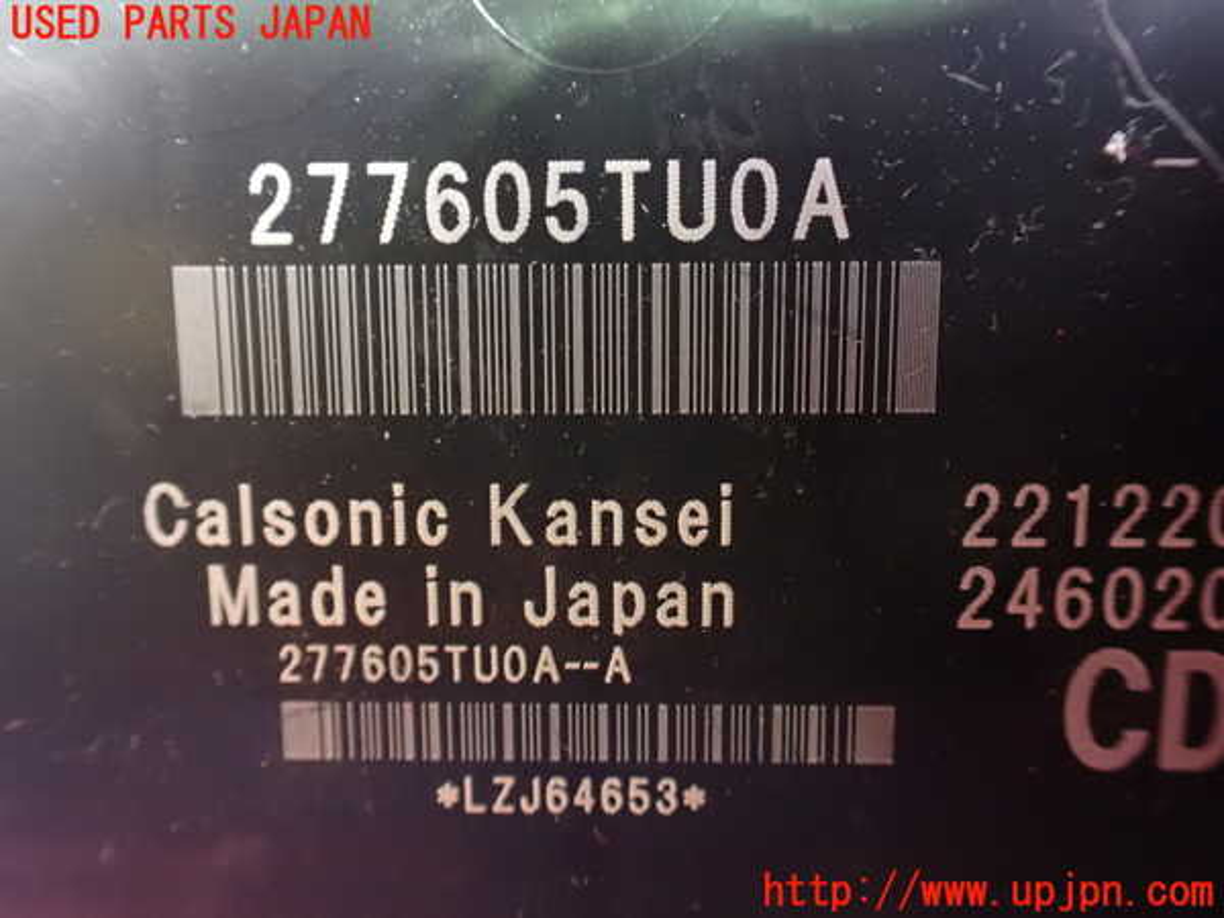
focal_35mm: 30
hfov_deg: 60.0
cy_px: 459
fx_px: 1061
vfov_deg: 46.8
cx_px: 612
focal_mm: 5.4
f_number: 2.3
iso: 1600
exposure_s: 1/25
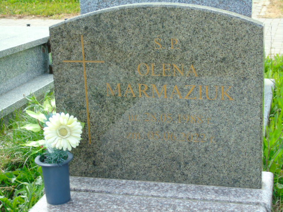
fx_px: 580
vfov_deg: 20.7
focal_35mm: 71
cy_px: 106
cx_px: 142
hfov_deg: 27.4
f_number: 4.7
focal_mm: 13
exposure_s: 1/160
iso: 80
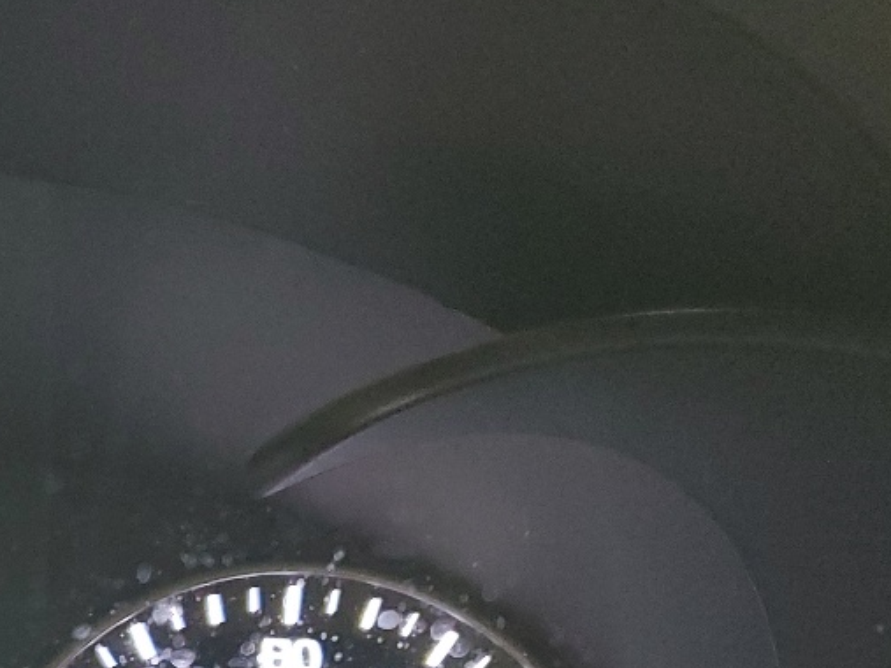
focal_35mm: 82
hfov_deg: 20.0
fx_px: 2110
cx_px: -504
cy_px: 777
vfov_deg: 17.3
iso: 334
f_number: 1.5
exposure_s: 1/24
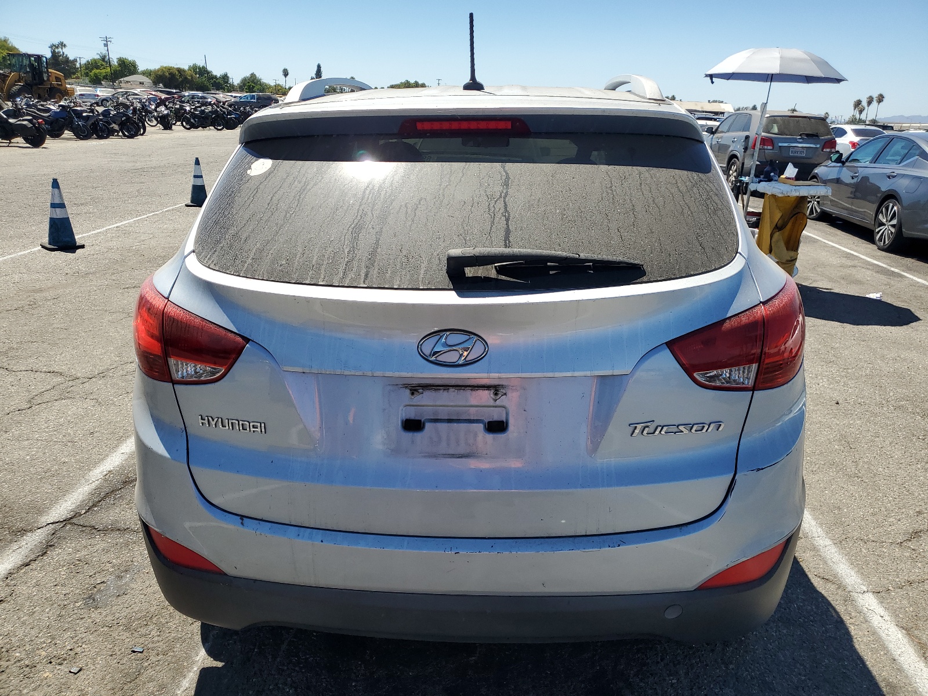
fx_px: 697
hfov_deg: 67.3
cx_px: 464
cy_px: 348
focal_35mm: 26
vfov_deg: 53.1
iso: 50
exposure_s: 1/2500
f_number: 1.5
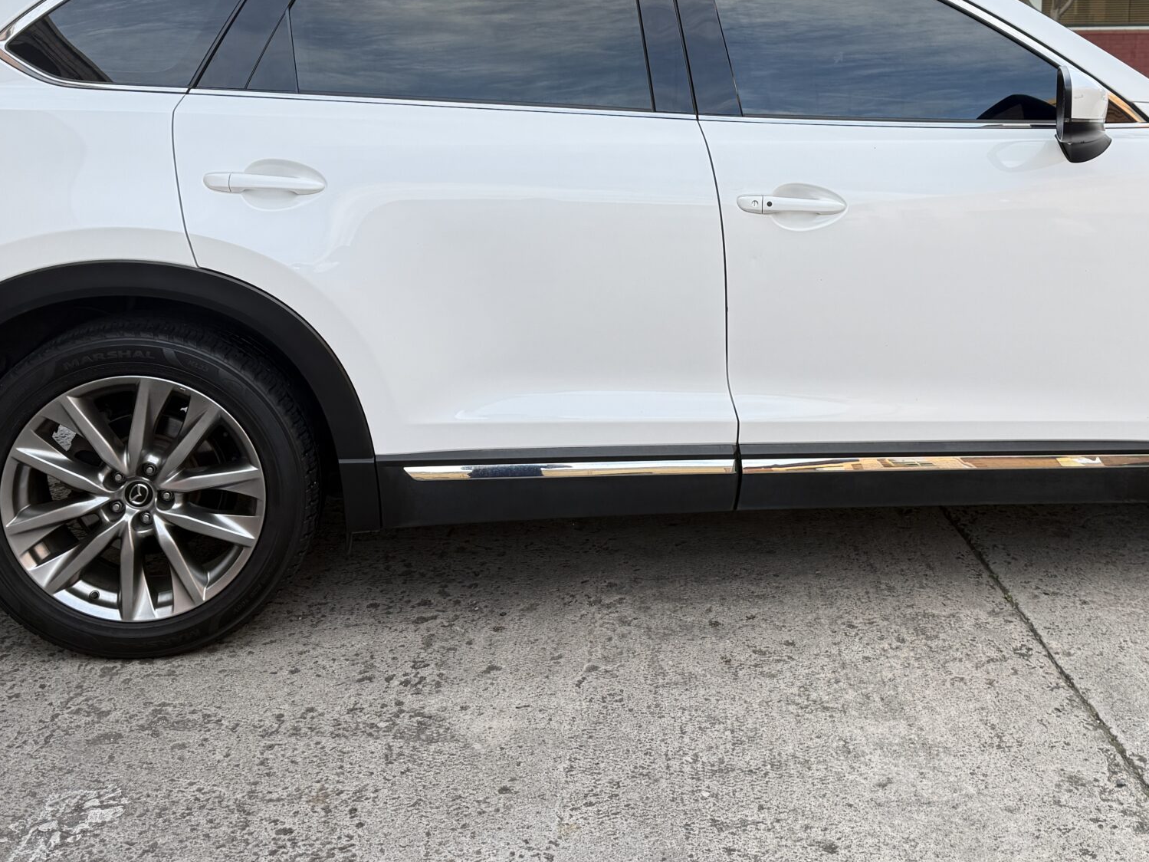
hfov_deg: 45.6
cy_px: 206
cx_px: 681
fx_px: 1361
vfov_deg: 34.3
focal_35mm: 41
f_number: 1.78
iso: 100
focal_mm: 6.76
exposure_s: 1/344
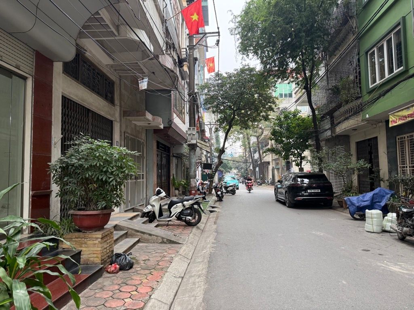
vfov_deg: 56.8
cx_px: 207
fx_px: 287
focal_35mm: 24
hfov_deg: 71.6
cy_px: 155
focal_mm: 6.76
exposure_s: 1/237
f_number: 1.78
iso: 160
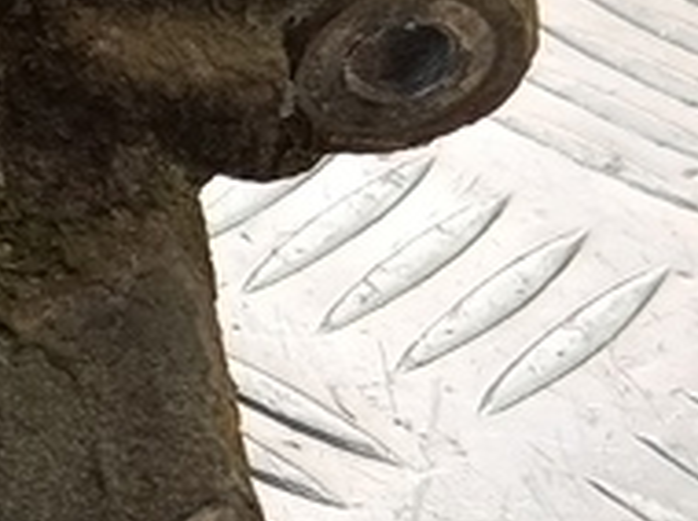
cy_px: 433
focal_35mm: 124
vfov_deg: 11.9
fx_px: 2497
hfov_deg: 13.9
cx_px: -610
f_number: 1.6
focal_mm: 4.11
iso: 132
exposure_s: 1/50
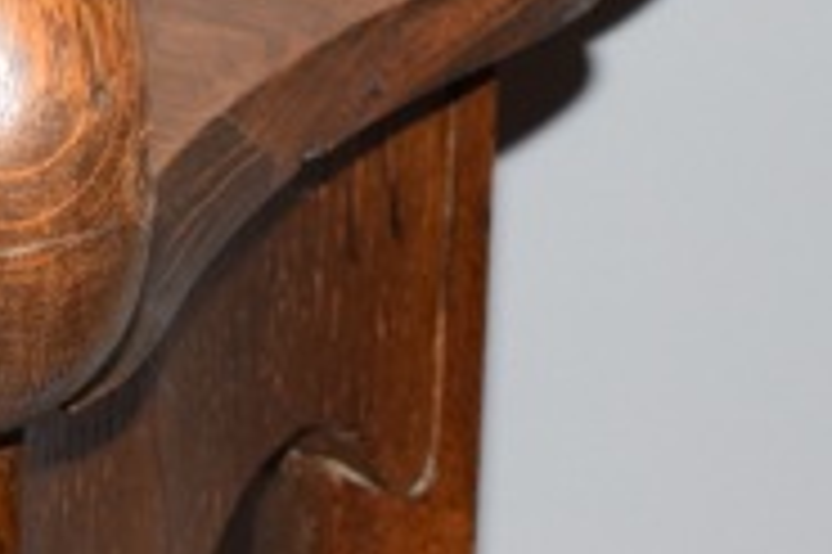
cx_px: -508
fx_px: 10315
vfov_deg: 3.1
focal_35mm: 447
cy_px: -205
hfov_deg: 4.6
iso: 900
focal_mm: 55
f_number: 5.6
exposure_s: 1/60
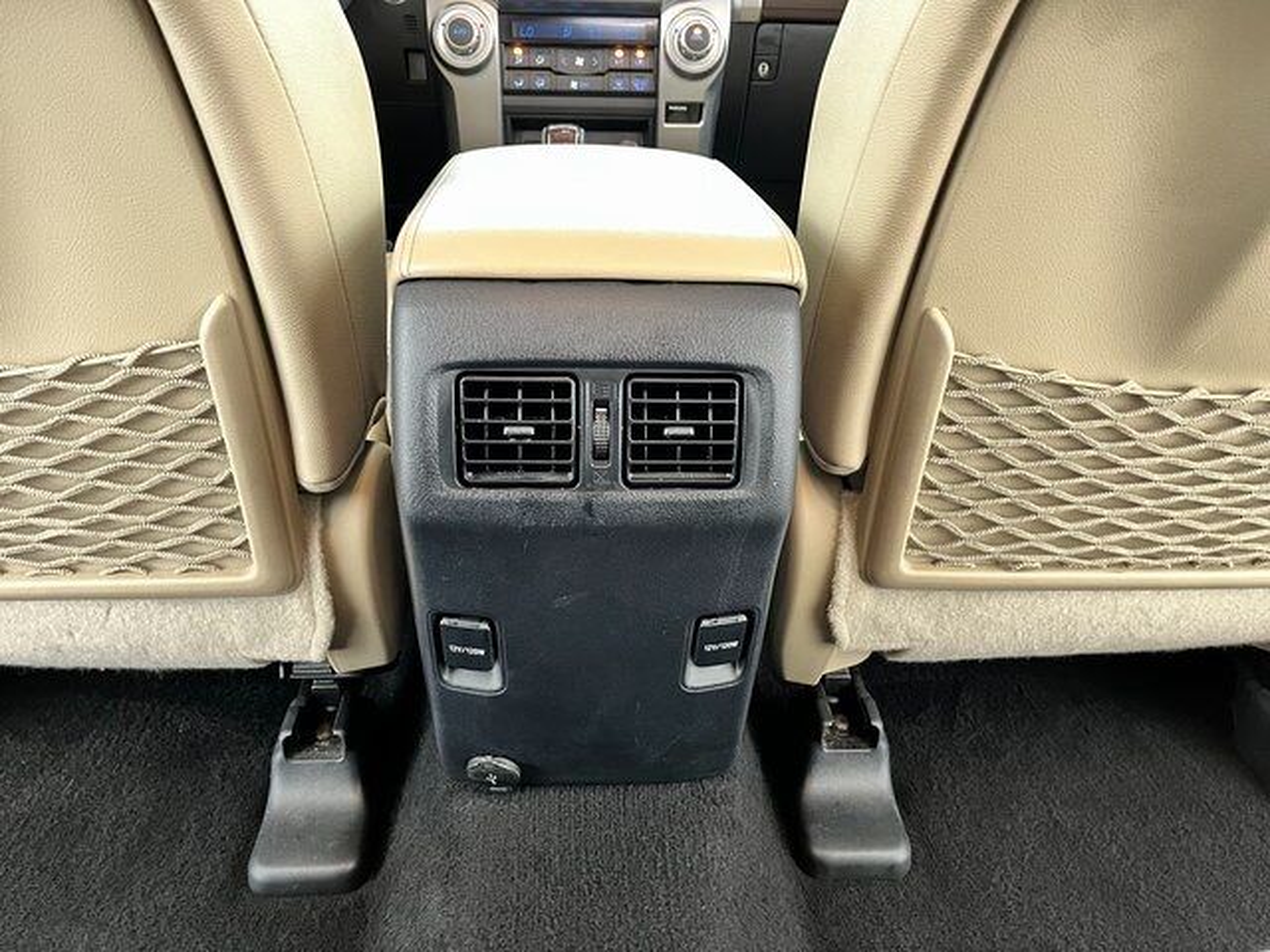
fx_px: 954
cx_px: 635
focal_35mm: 26
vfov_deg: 53.1
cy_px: 476
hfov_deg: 67.3
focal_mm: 5.1
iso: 1000
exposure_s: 1/20
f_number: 1.6
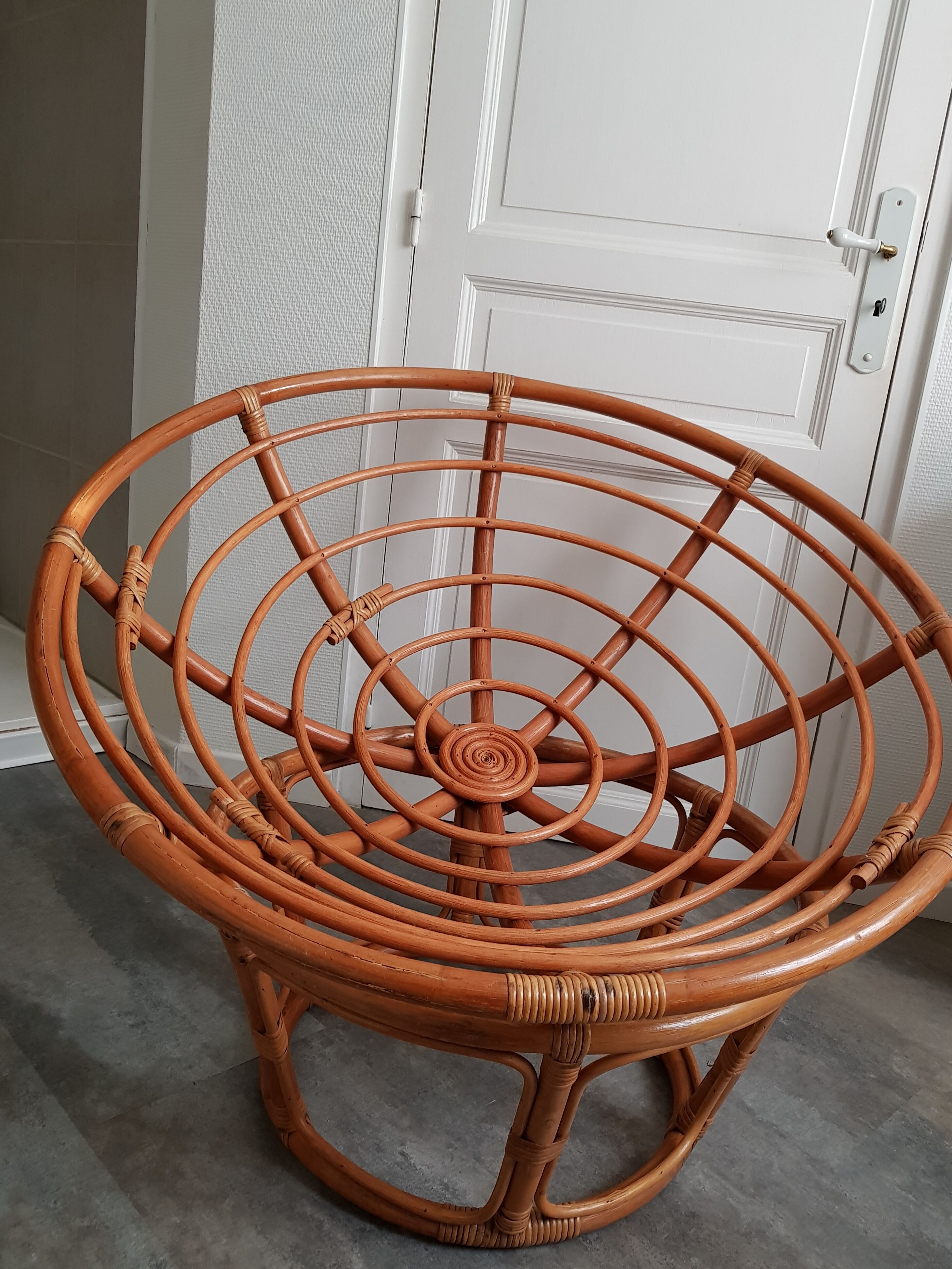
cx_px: 484
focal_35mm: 27
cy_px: 620
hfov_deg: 51.3
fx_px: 990
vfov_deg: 65.3
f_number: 1.7
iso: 160
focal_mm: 4.2
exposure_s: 1/48
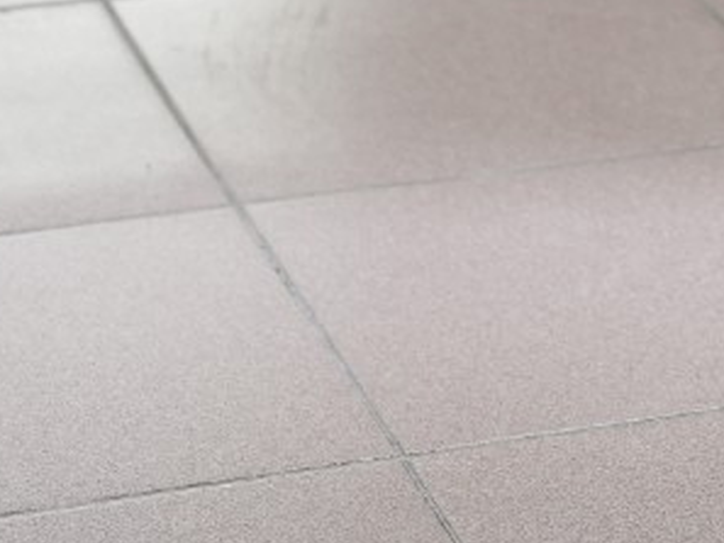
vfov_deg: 5.6
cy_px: -560
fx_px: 5419
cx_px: 1290
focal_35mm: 259
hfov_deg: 7.4
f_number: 2.8
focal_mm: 50
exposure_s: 1/200
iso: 800
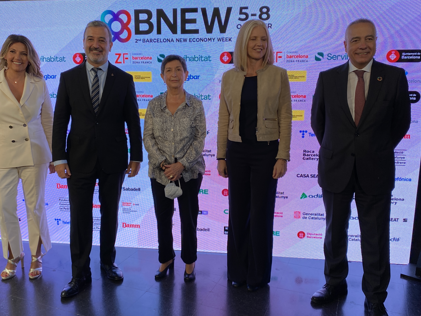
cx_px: 195
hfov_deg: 56.8
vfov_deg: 44.2
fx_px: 389
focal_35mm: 32
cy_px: 158
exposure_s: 1/122
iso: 40
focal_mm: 4.25
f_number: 1.8
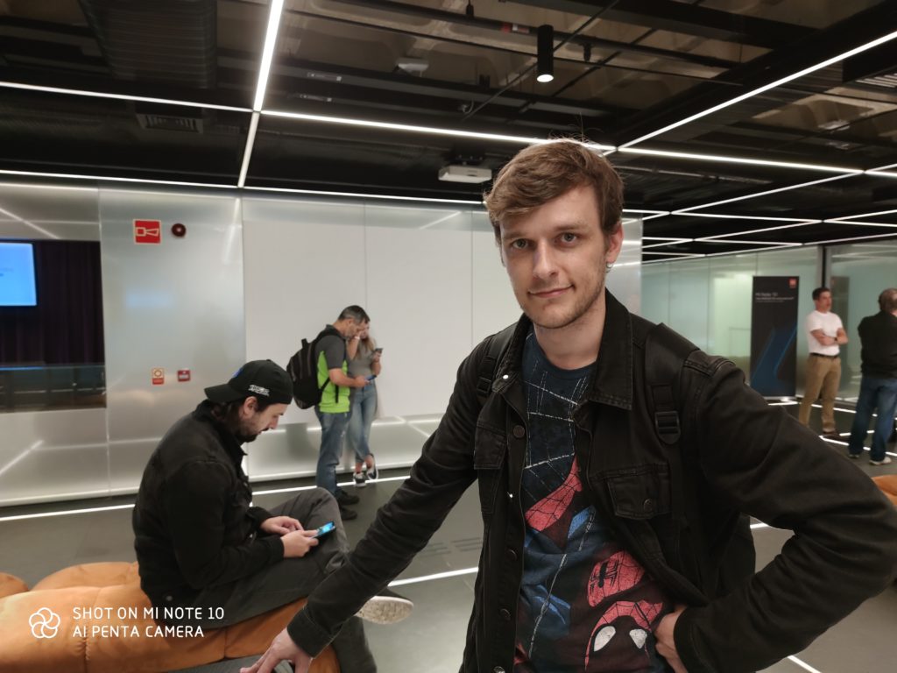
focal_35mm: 24
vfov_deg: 56.8
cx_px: 448
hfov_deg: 71.6
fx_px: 622
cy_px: 336
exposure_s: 1/40
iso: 1312
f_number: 1.69
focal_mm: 6.72
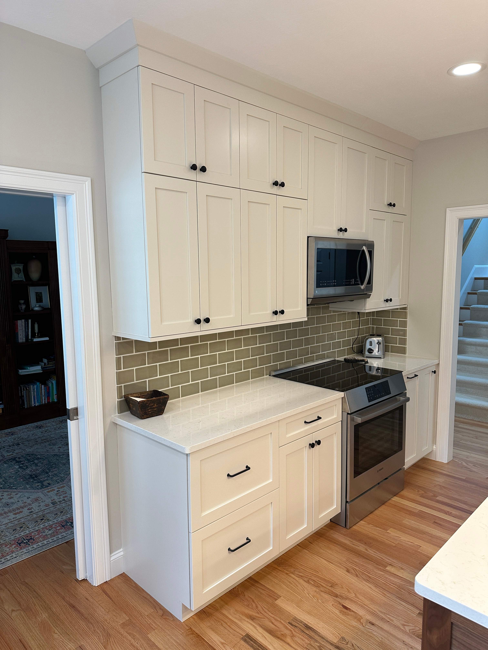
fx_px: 451
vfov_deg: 71.6
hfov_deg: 56.8
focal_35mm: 24
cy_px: 325
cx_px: 244
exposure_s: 1/60
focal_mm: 6.86
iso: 125
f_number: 1.78
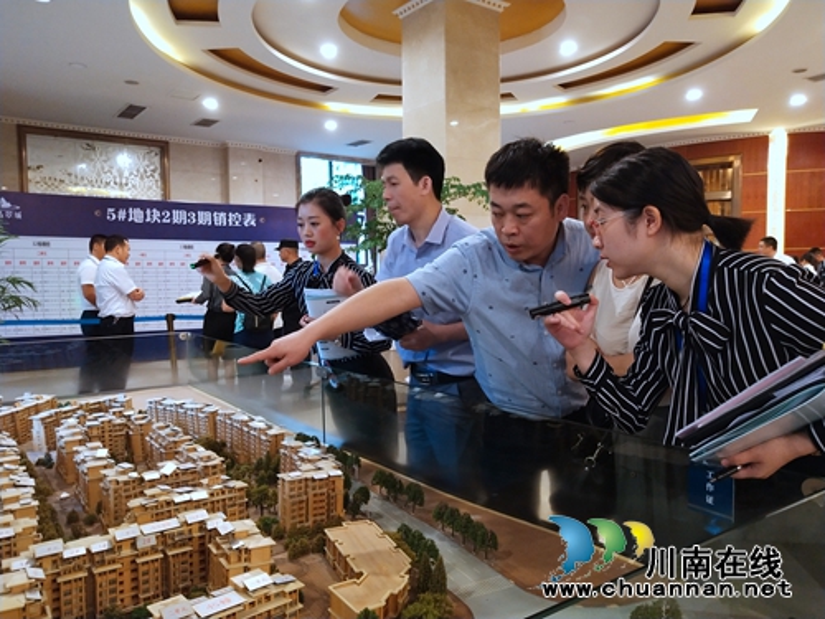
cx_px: 412
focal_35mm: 30
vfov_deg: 46.8
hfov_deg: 60.0
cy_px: 310
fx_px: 715
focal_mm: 3.95
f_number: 1.8
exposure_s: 1/33.3
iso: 618
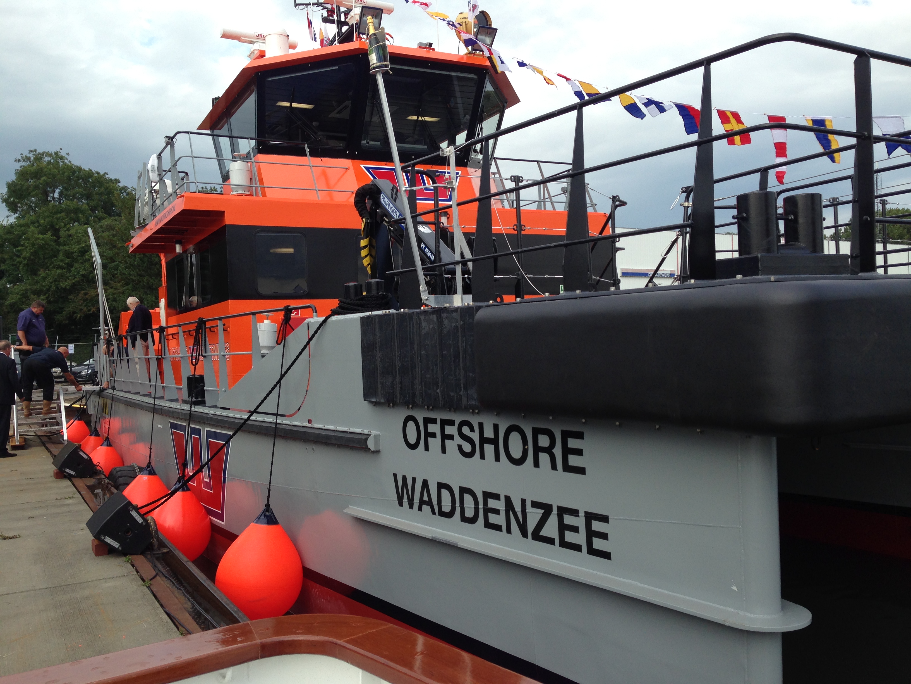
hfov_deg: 55.4
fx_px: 868
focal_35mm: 33
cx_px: 456
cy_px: 342
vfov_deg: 42.9
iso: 50
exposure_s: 1/763
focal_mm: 4.12
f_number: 2.4
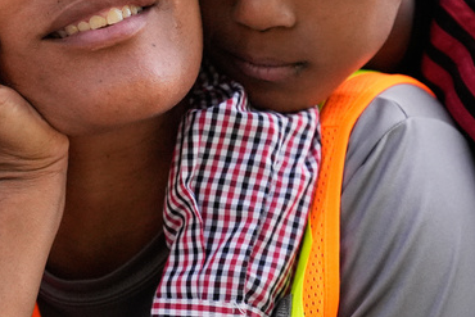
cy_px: 53
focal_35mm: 169
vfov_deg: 8.1
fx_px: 2231
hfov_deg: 12.1
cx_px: 131
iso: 3200
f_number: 2.8
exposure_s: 1/10000
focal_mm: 61
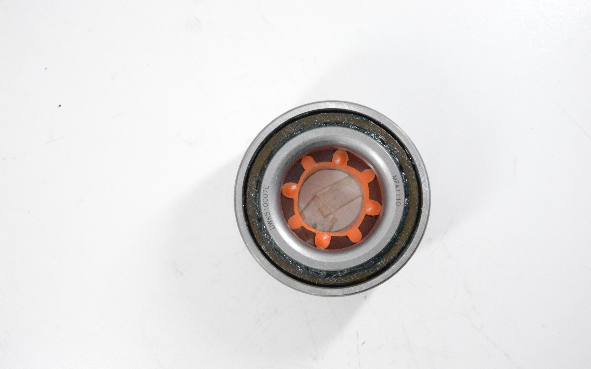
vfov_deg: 21.0
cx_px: 297
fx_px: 999
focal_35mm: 62
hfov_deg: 33.0
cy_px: 197
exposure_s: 1/100
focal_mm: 40
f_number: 7.1
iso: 3200
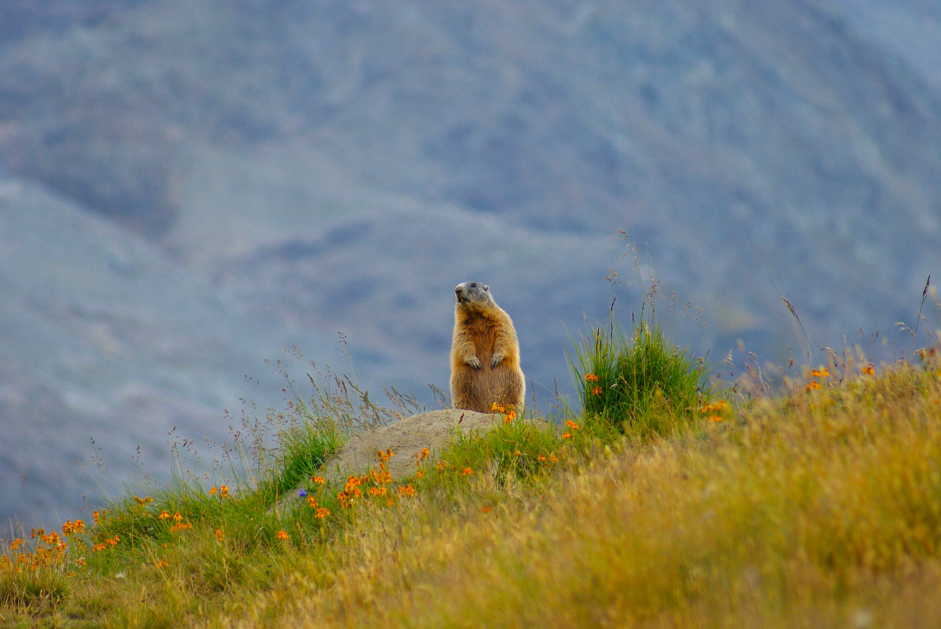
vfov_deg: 3.1
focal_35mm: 450
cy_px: 314
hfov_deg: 4.6
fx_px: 11775
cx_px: 470
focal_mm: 300
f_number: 5.6
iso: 400
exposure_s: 1/320
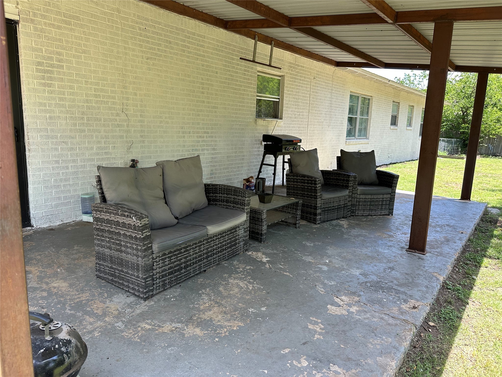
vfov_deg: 56.8
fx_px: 348
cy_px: 188
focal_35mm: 24
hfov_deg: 71.6
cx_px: 251
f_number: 1.78
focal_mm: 6.86
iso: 80
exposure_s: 1/316
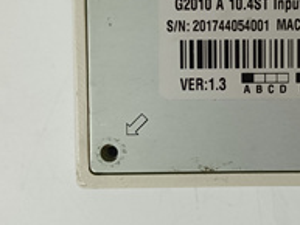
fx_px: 607
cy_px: 81
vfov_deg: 21.0
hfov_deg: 27.4
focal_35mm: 70
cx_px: 219
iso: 620
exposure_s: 1/50
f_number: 1.9
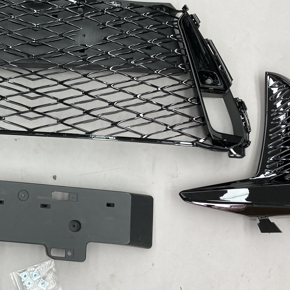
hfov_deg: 28.8
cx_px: 27
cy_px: 103
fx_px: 540
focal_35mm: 57
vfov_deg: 29.9
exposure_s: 1/100
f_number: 1.8
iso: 50
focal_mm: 3.99
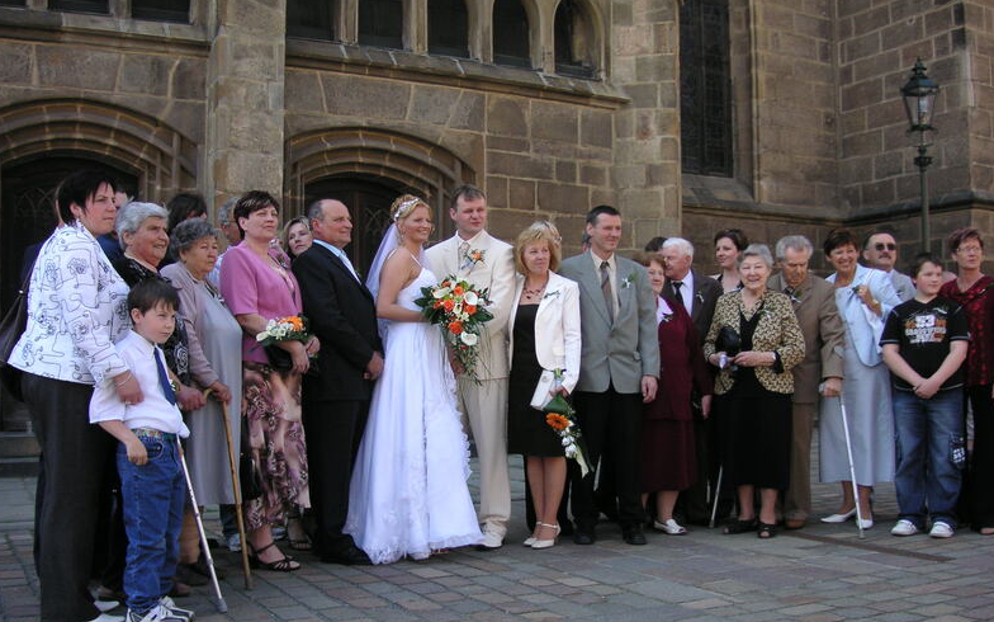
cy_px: 355
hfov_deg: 49.3
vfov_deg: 31.9
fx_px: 1084
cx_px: 491
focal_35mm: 40
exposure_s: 1/250
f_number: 2.8
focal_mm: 6.1
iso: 50
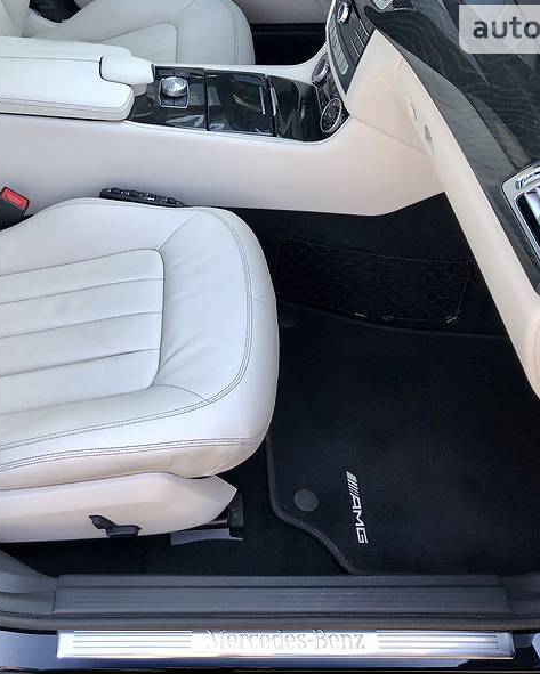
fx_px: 739
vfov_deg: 49.1
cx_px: 184
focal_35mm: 37
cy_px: 333
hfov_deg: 39.7
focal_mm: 4
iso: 25
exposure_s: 1/100
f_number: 1.8
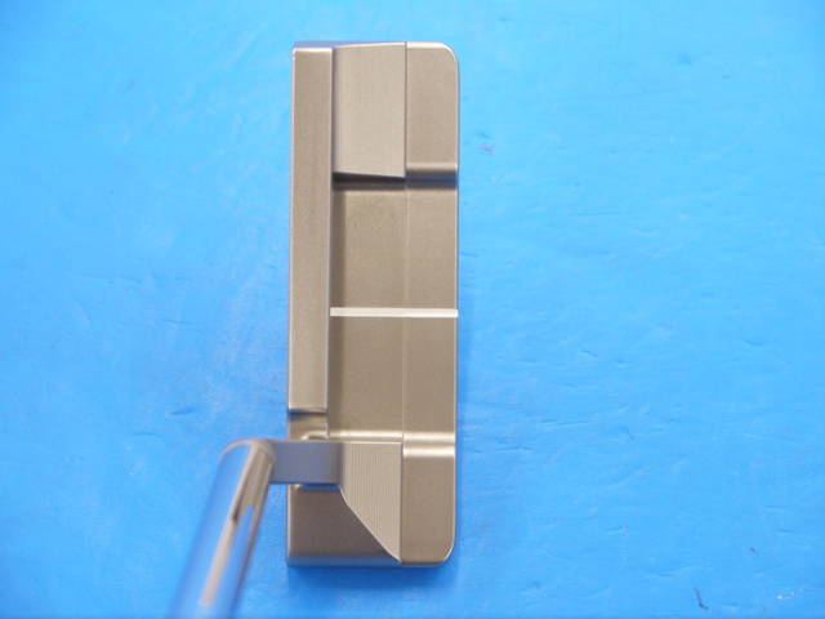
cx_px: 412
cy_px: 310
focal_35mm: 84
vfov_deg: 17.6
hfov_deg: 23.3
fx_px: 2002
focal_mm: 42
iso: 640
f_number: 5.6
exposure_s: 1/80
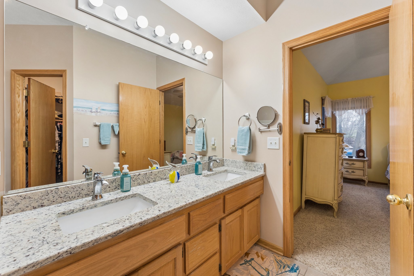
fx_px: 161
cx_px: 207
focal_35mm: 14
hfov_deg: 104.3
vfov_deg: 81.2
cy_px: 138
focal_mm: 14
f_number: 6.3
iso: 500
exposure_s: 1/30
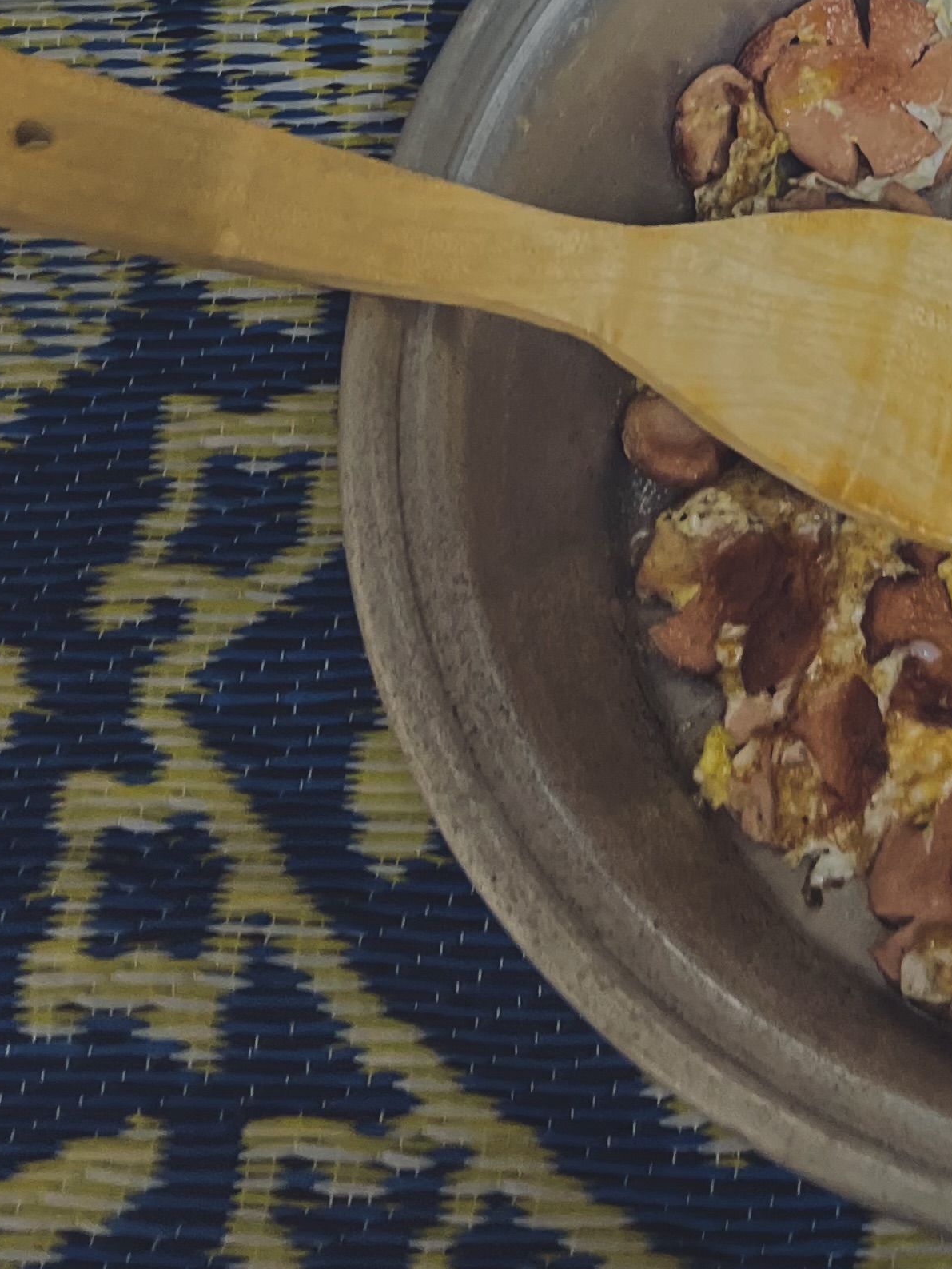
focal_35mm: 66
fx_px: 2420
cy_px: 176
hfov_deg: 20.7
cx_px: 1162
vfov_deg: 28.5
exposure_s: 1/25
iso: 500
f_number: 1.6
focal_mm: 5.1
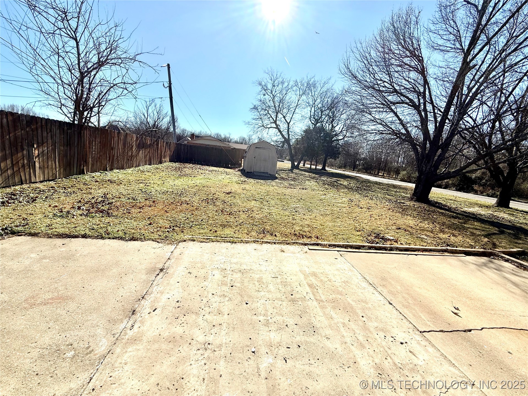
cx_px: 264
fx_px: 214
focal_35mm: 14
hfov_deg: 102.1
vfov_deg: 85.7
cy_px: 198
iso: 50
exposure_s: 1/2611
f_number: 2.2
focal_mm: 2.22
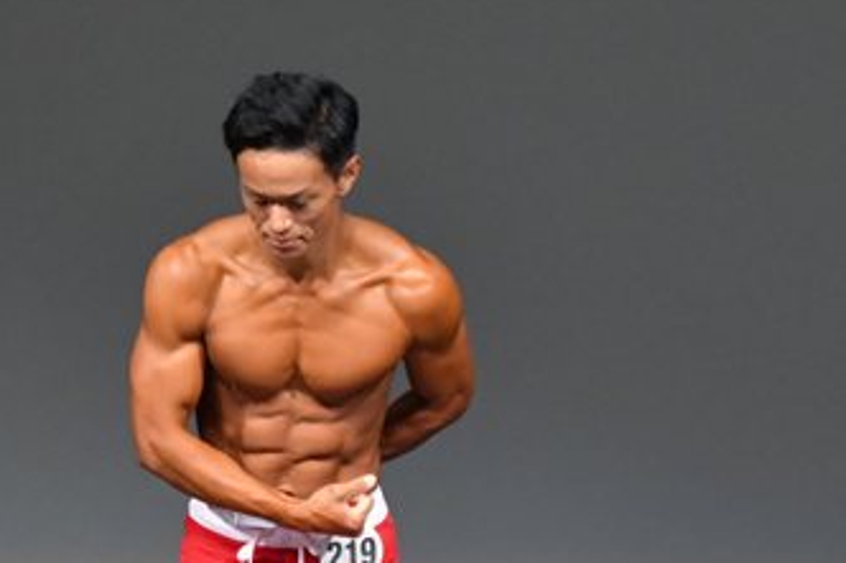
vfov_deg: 1.6
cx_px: 394
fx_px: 20551
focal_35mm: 875
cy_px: 599
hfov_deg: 2.4
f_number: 5.6
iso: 5000
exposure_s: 1/400
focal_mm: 250
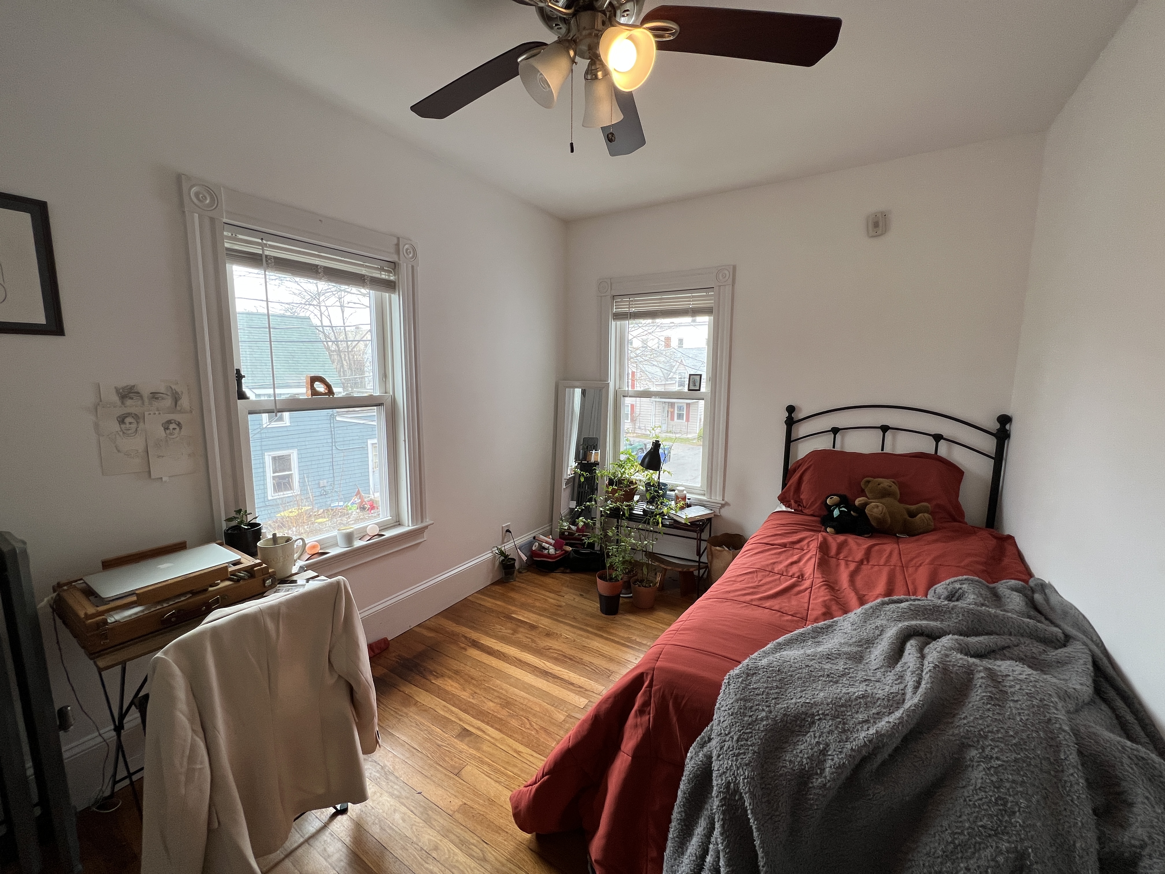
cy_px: 437
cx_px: 582
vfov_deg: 89.9
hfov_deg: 106.2
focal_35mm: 13
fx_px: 438
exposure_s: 1/122
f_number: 1.8
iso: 50
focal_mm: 1.57
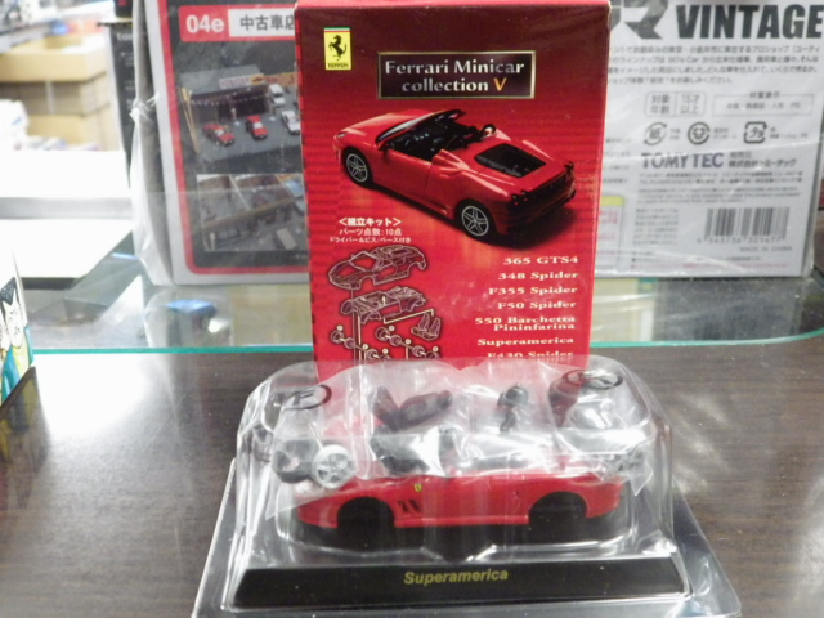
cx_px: 412
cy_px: 309
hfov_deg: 45.8
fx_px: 976
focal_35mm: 41
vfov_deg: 35.1
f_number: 3.6
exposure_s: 1/25
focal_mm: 7.4
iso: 1250
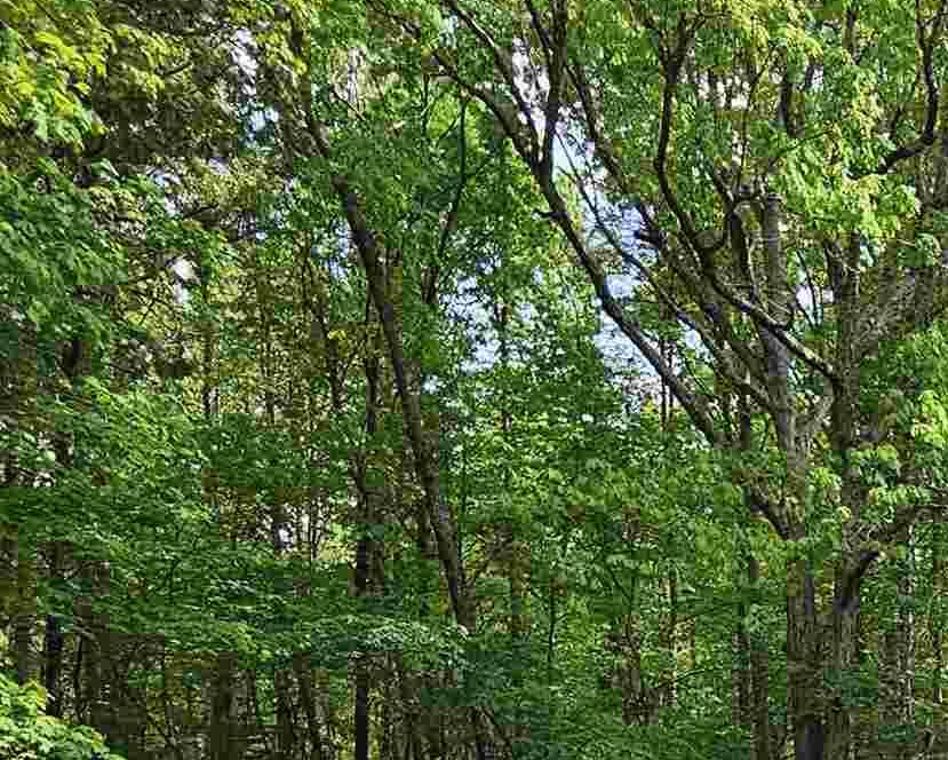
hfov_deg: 33.3
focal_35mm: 47
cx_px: 1098
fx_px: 1319
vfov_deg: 28.1
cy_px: 908
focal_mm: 2.2
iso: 50
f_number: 2.2
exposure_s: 1/501
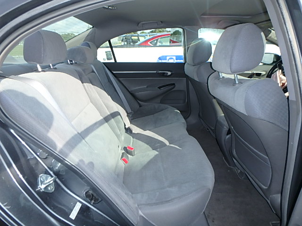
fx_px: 183
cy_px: 113
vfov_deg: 63.4
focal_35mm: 21
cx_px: 151
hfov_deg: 79.0
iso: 125
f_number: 3.5
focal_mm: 3.7
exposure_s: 1/500
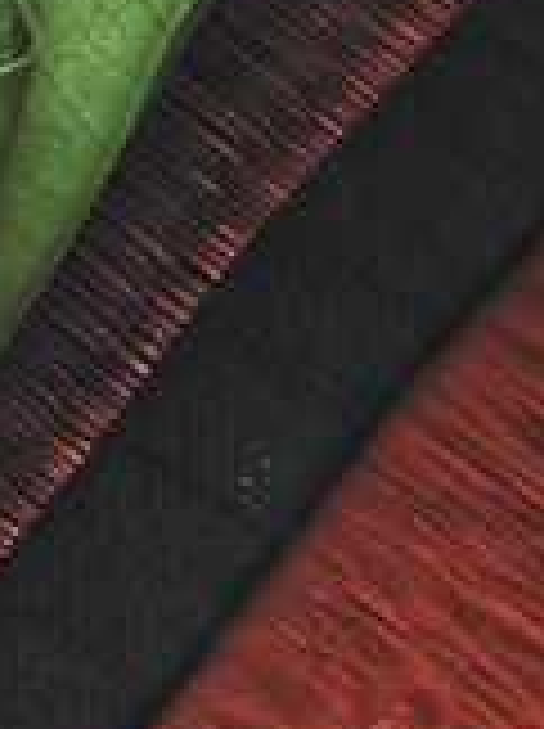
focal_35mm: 442
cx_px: -2194
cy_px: -81
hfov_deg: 3.1
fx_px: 9286
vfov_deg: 4.5
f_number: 8
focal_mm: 60
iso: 125
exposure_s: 1/50
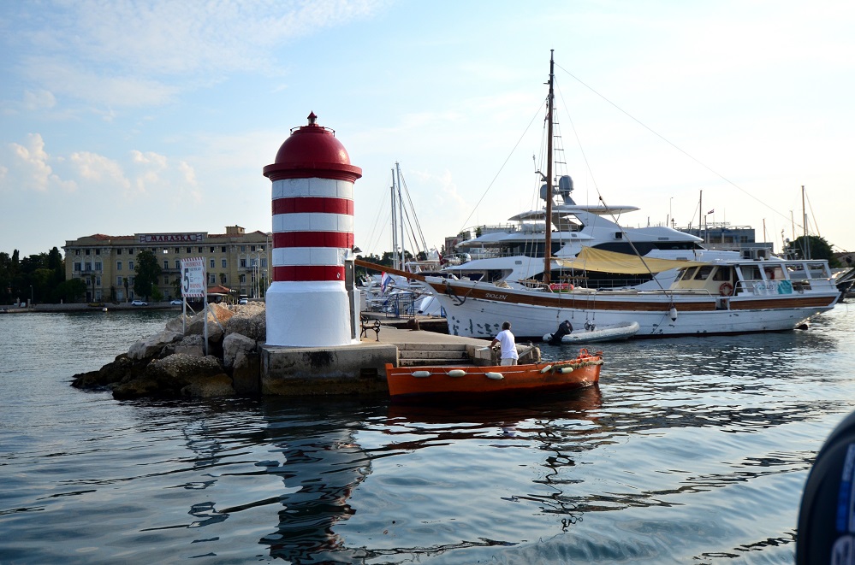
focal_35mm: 33
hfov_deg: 57.3
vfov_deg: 39.8
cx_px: 428
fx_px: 782
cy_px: 282
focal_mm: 22
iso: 400
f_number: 4
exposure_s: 1/4000
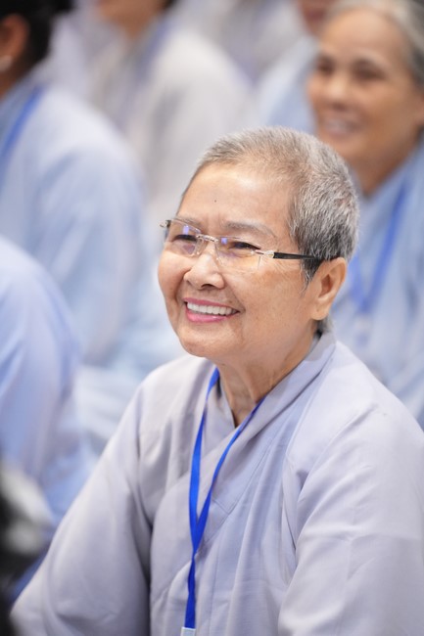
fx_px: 2651
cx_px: 212
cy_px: 318
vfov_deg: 13.7
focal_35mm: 150
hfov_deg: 9.1
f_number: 2.8
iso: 6400
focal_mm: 150
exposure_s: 1/320
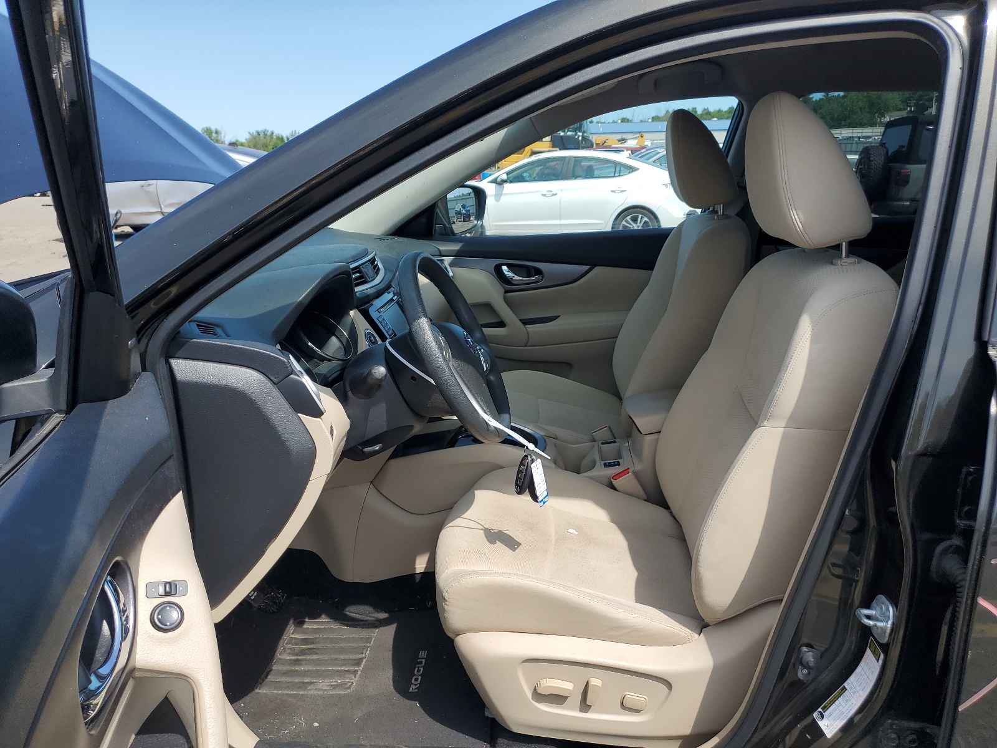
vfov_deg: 53.1
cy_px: 374
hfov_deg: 67.3
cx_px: 498
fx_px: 749
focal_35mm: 26
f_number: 1.5
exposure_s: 1/2000
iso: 50
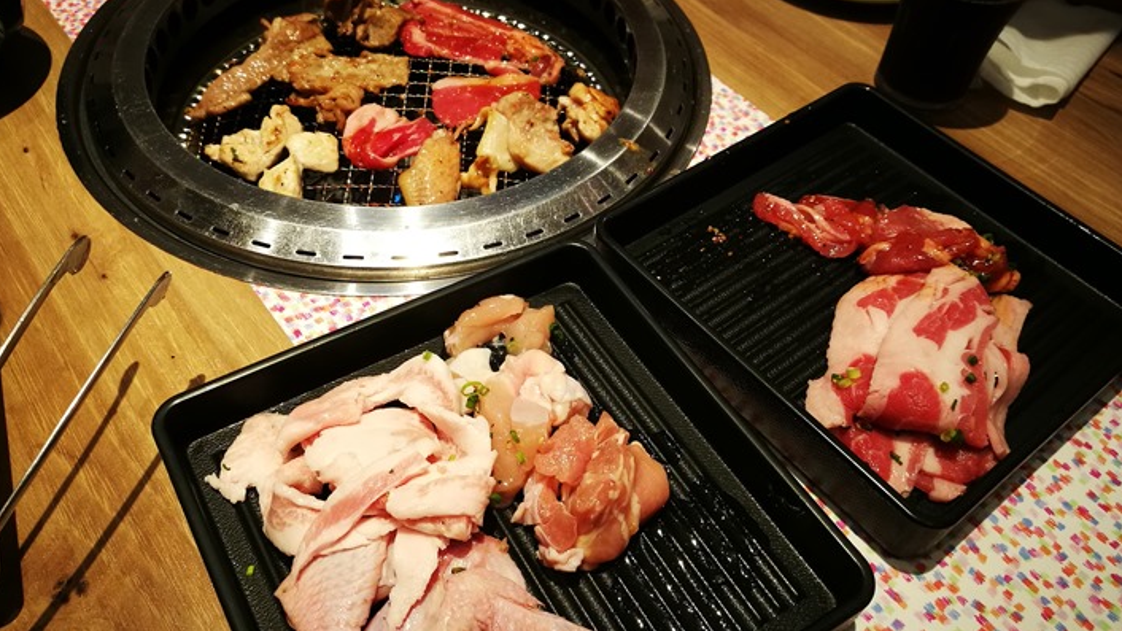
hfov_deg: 64.3
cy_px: 324
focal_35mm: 30
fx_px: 892
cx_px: 551
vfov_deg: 38.9
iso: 160
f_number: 2.2
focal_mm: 4.5
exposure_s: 1/40
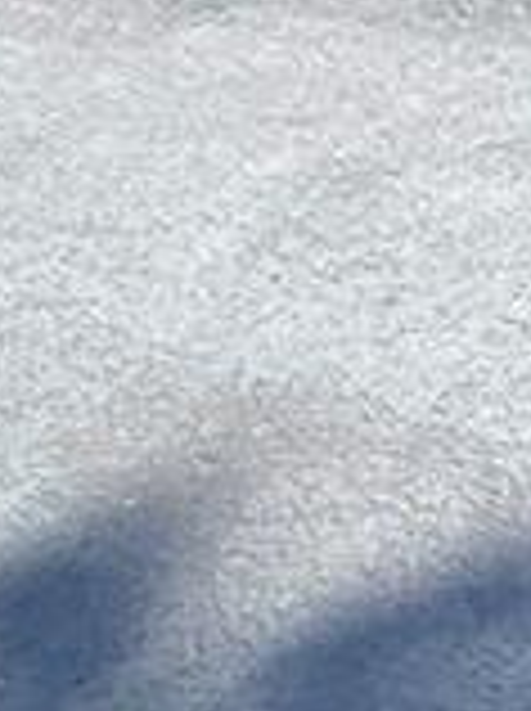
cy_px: -1552
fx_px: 4061
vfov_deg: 8.2
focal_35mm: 198
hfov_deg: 6.9
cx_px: 1418
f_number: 1.6
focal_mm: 4.2
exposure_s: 1/2959
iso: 32
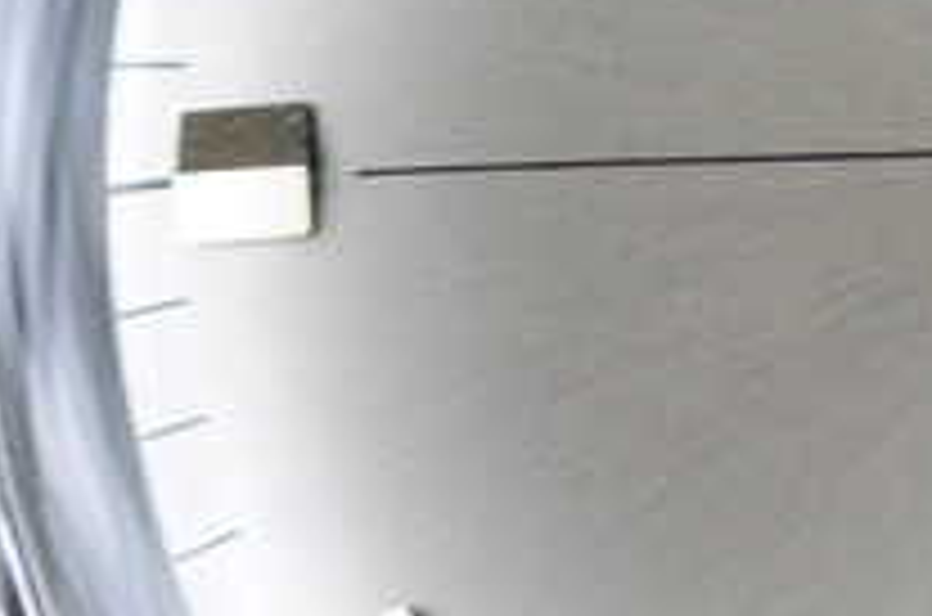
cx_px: 1324
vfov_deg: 1.5
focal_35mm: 918
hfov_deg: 2.2
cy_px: 261
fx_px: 23709
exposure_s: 1/80
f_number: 7.1
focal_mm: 105
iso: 500
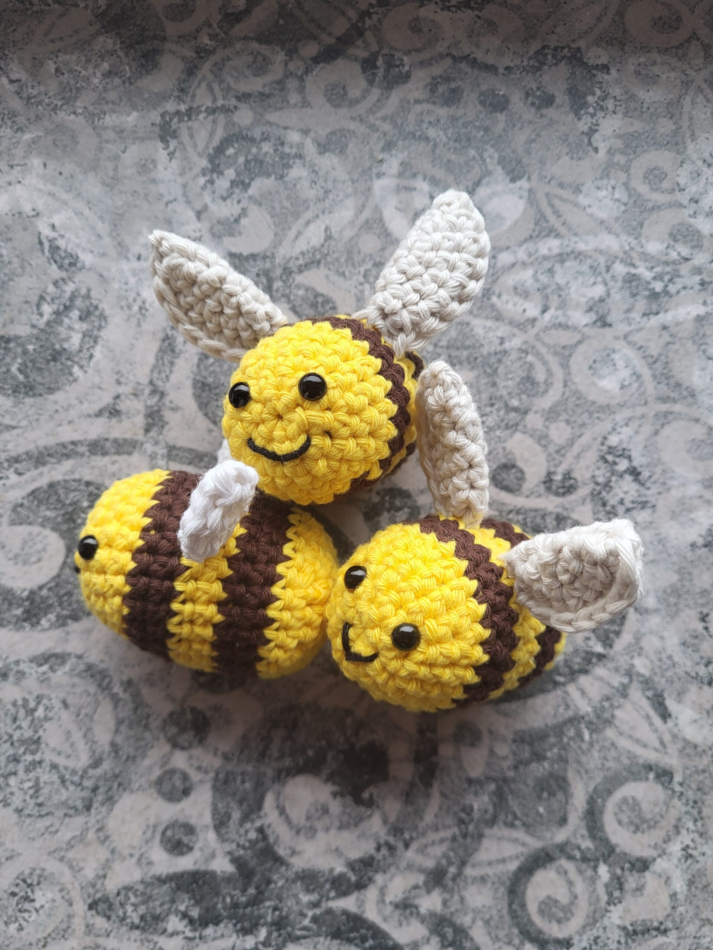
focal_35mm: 26
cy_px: 475
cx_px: 356
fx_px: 714
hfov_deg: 53.1
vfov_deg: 67.3
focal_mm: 5.4
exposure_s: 1/100
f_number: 1.8
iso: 80
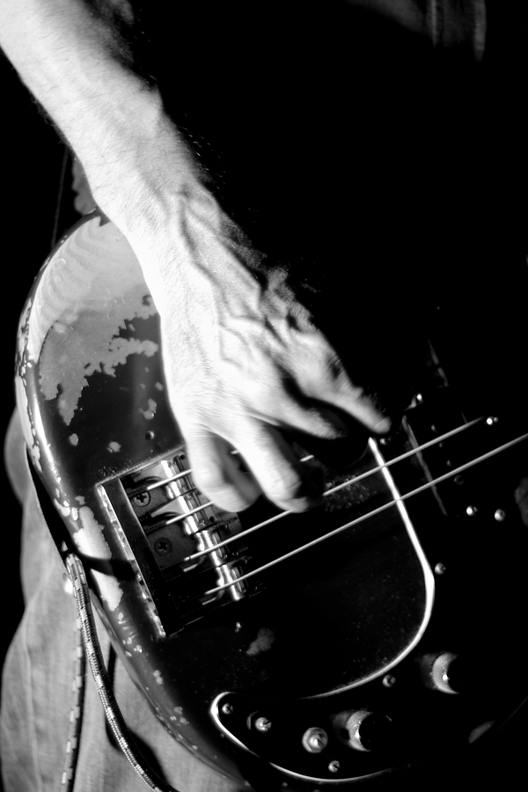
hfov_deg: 18.2
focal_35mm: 75
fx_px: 1650
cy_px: 396
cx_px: 264
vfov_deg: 27.0
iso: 200
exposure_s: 1/200
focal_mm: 50
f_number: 1.4
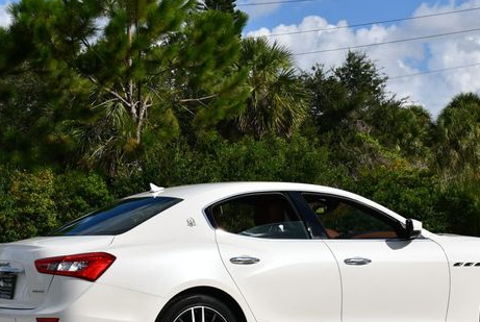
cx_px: 255
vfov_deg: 15.9
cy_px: 216
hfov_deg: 23.6
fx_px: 1148
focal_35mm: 86
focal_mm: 31
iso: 100
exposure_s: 1/400
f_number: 10
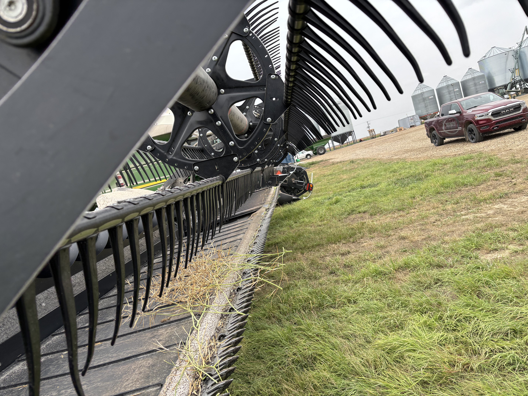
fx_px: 397
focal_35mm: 26
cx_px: 264
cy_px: 198
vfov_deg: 53.1
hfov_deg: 67.3
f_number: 1.6
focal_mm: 5.96
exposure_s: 1/675
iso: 50
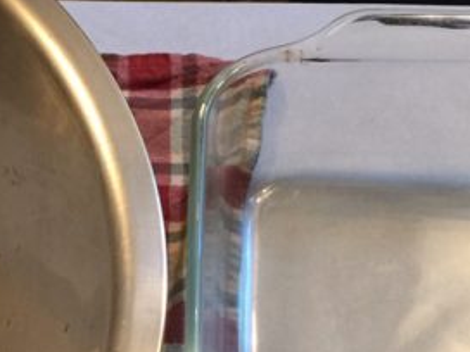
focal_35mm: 109
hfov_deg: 17.6
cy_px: 345
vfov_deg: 13.4
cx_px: -16
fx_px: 1480
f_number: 2.2
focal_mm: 4.15
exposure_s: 1/15
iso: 80
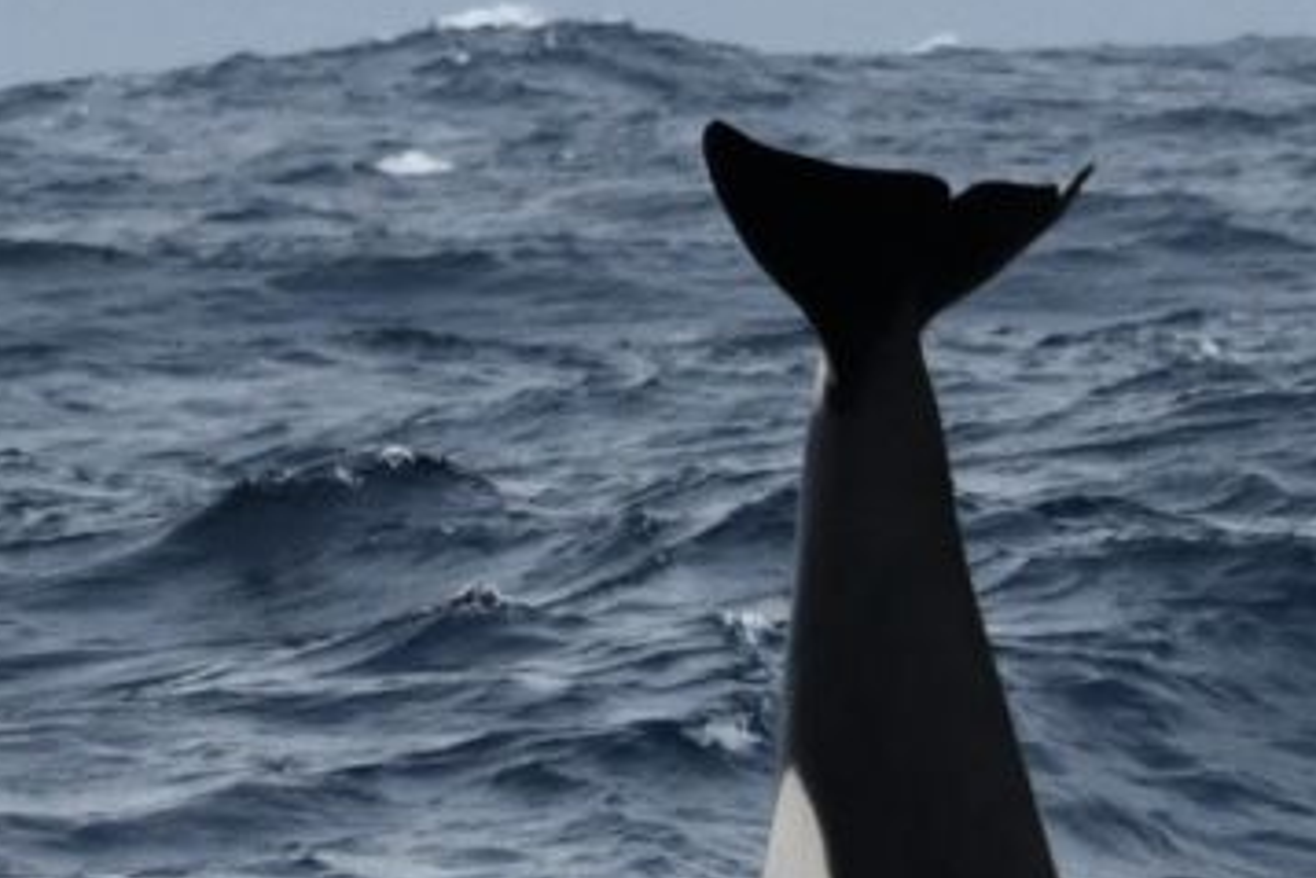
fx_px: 14298
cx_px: 970
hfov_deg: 5.3
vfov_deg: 3.5
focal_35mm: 391
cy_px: 369
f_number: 5.6
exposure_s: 1/8000
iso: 560
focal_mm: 175
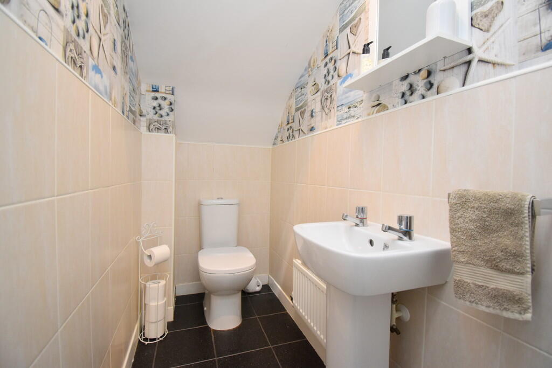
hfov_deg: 100.4
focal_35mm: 15
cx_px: 276
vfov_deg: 77.3
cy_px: 184
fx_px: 230
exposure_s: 1/125
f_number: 4.5
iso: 1000
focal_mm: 10
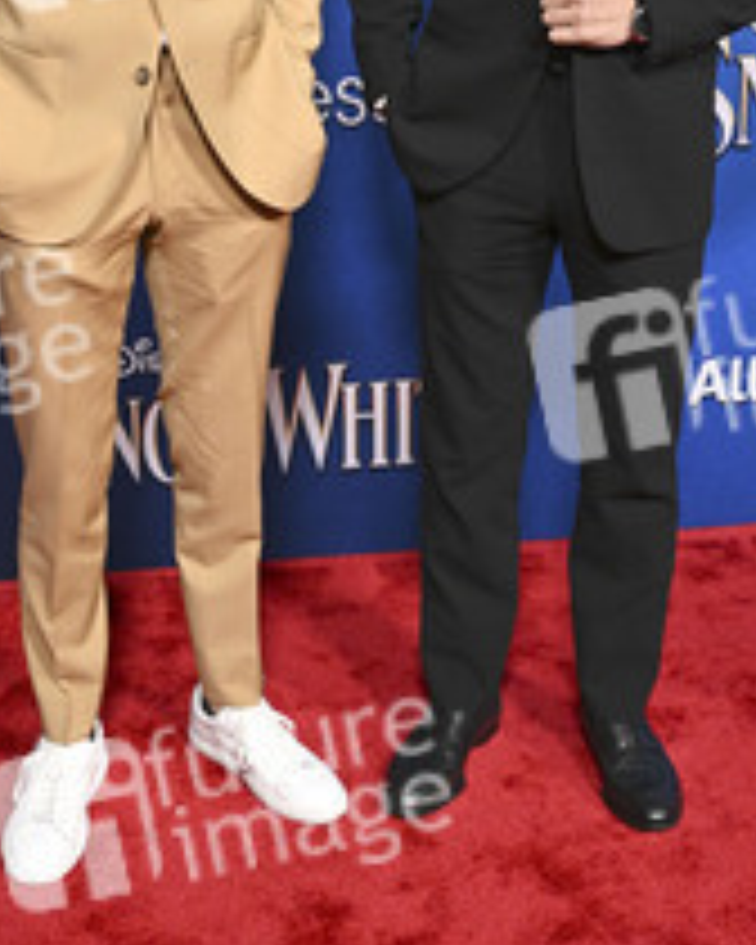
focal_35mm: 75
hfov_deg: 20.4
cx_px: 351
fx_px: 2098
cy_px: 130
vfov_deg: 24.8
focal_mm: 42
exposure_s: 1/250
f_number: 4.5
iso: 3200
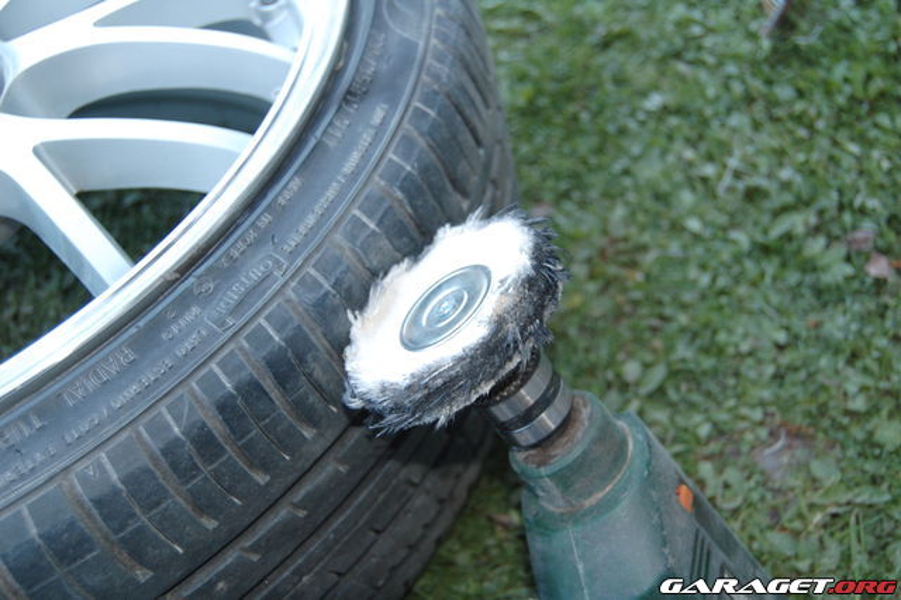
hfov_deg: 46.4
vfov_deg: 31.9
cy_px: 300
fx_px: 1051
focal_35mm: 42
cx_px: 450
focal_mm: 28
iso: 400
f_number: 4.2
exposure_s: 1/30
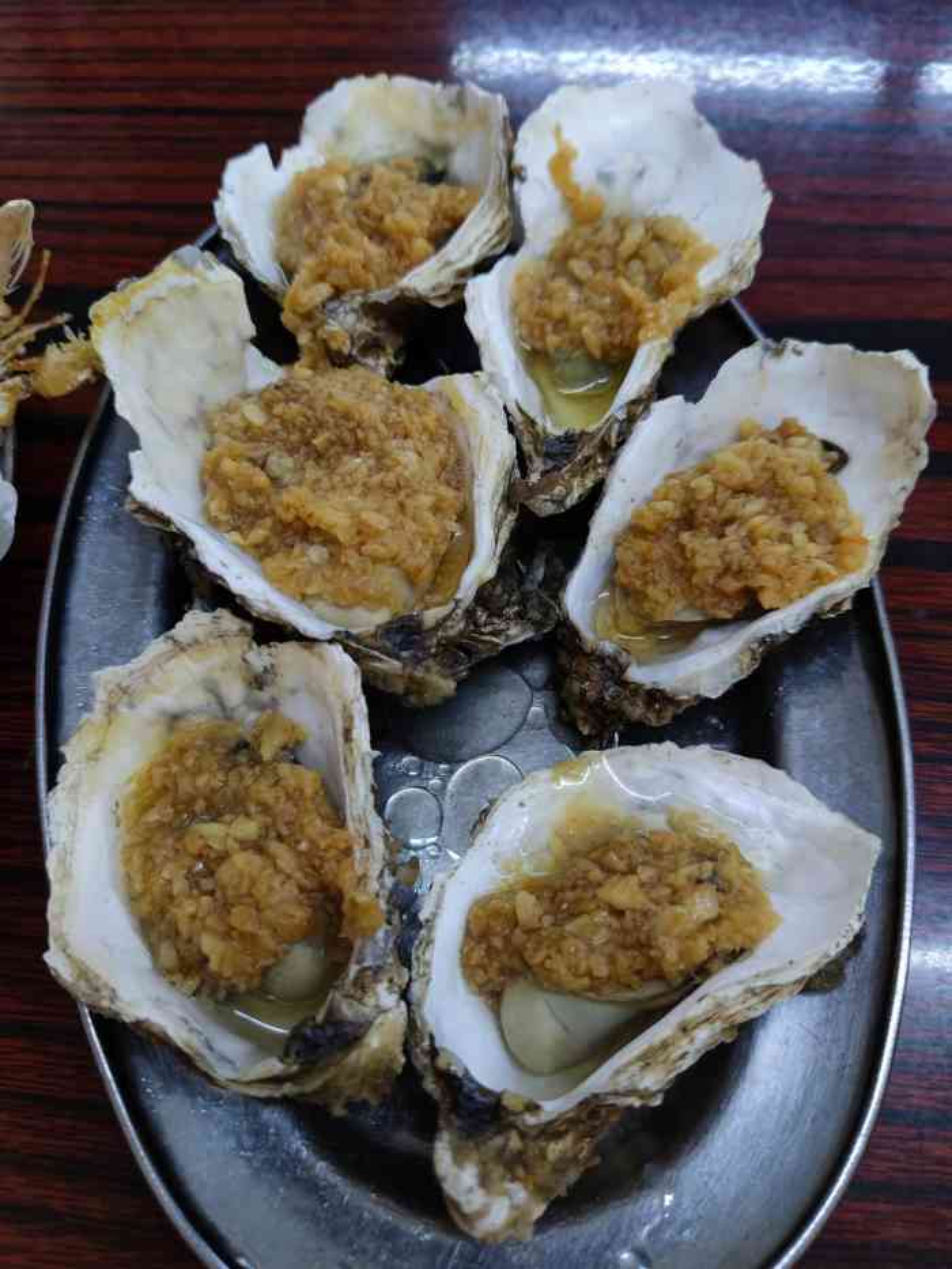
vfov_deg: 69.4
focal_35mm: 25
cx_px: 476
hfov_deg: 54.9
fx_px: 917
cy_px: 634
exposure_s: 1/50
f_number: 1.85
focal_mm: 6.78
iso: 281
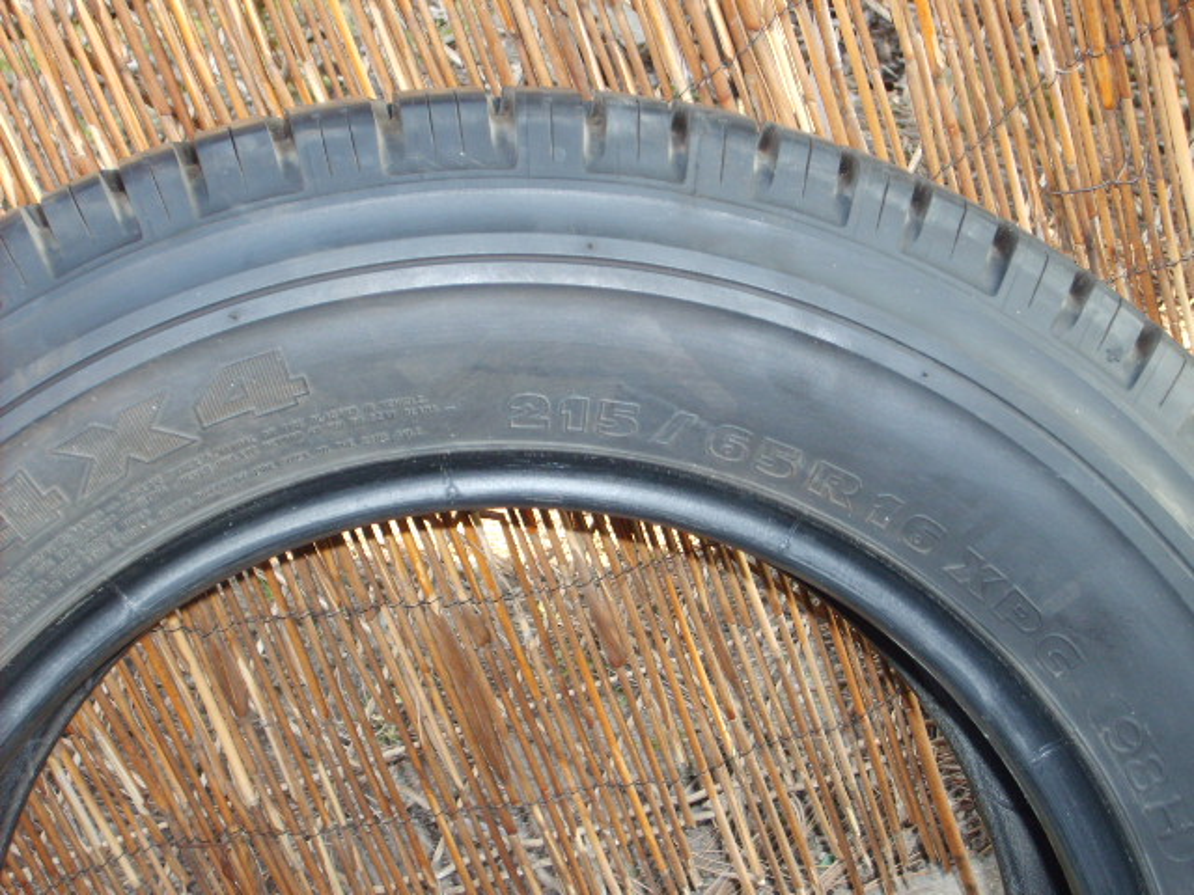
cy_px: 448
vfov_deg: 24.0
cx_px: 597
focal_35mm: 61
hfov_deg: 31.7
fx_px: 2104
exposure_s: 1/60
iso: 100
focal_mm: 10.3
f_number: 3.6
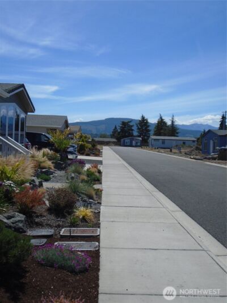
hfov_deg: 39.7
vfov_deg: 51.3
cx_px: 114
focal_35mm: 36
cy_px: 152
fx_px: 315
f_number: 9.5
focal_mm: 6.4
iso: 100
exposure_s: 1/320
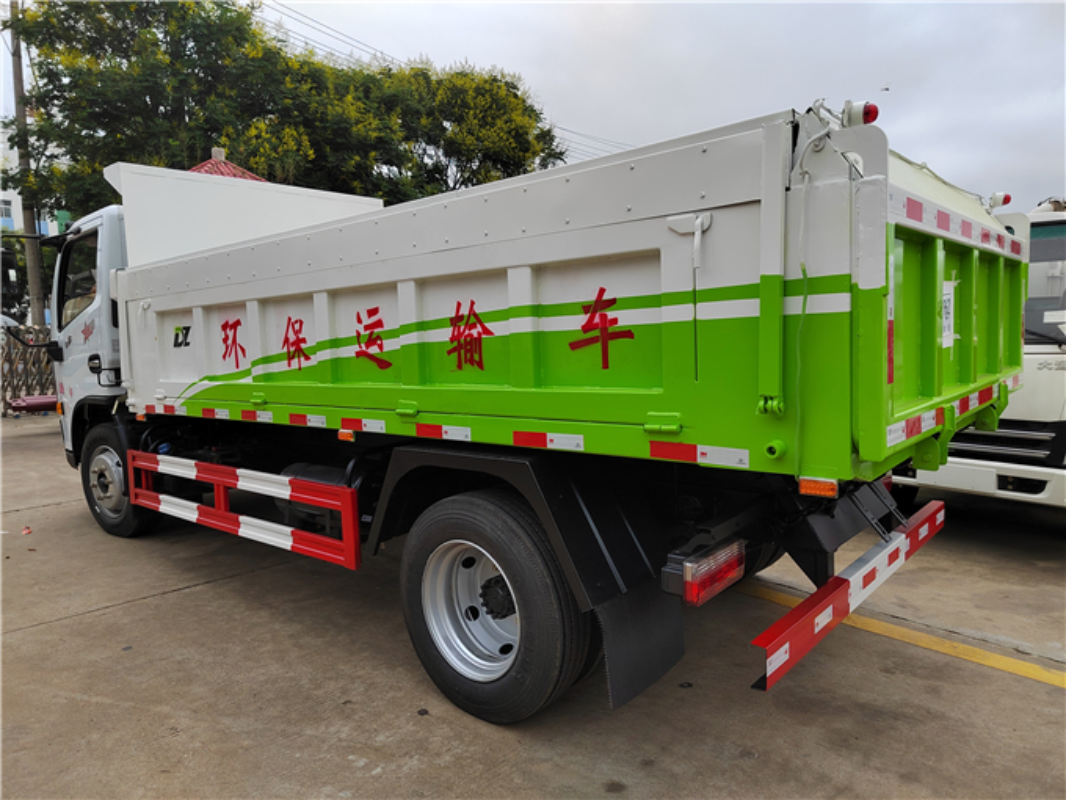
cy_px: 400
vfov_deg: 58.9
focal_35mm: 23
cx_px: 533
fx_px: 708
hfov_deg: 73.9
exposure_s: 1/2000
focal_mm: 5.52
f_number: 1.9
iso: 213
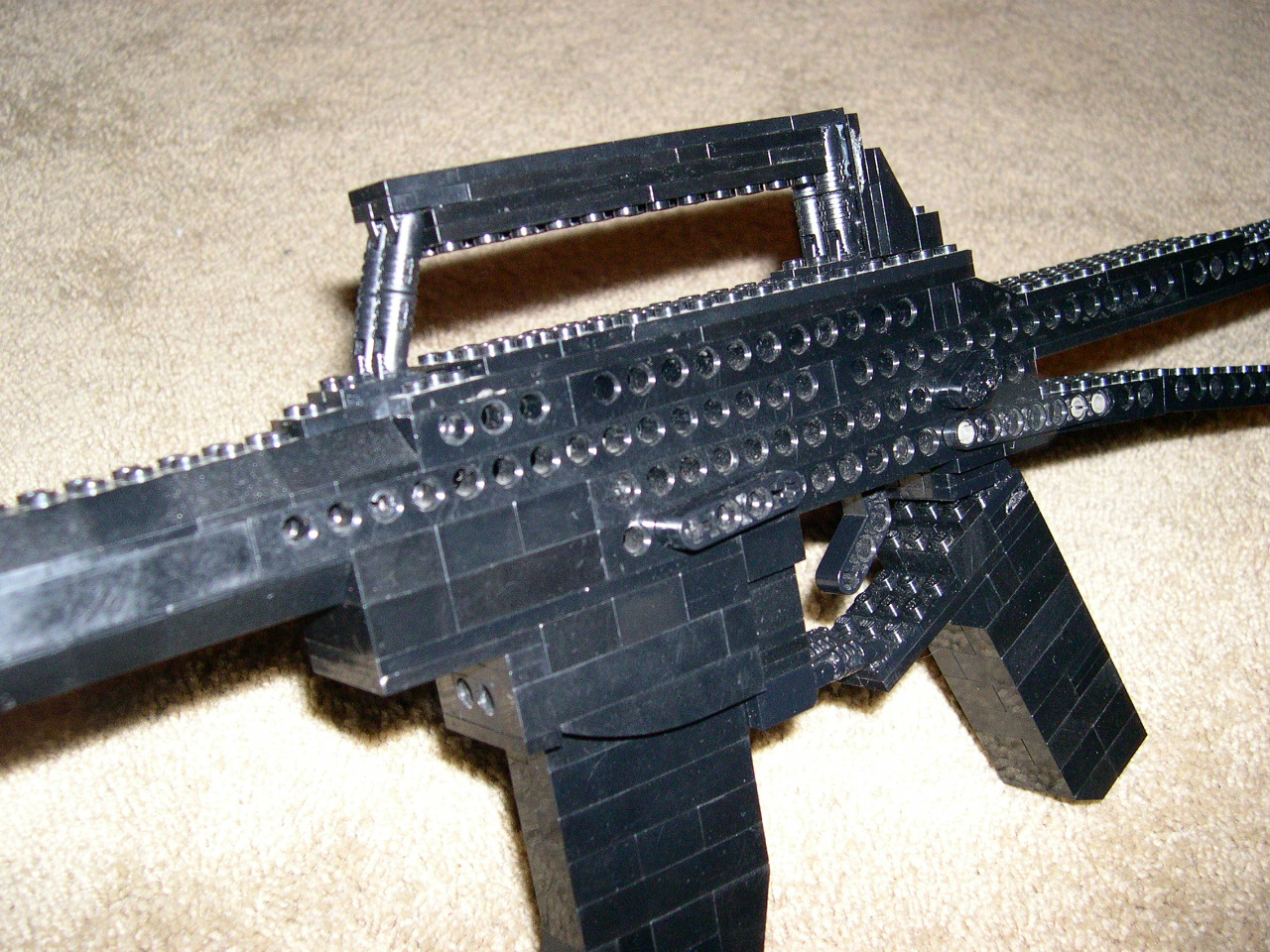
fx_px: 1394
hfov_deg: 49.0
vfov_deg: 37.7
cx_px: 635
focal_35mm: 38
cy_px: 476
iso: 400
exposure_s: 1/60
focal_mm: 8
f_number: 2.8
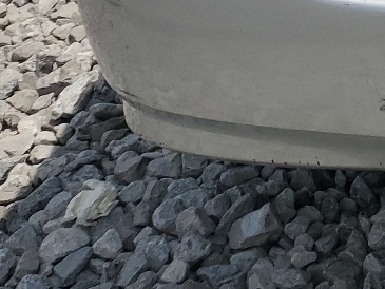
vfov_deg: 11.7
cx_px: 749
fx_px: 1268
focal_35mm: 114
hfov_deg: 14.6
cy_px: -286
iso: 50
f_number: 1.5
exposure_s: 1/10000
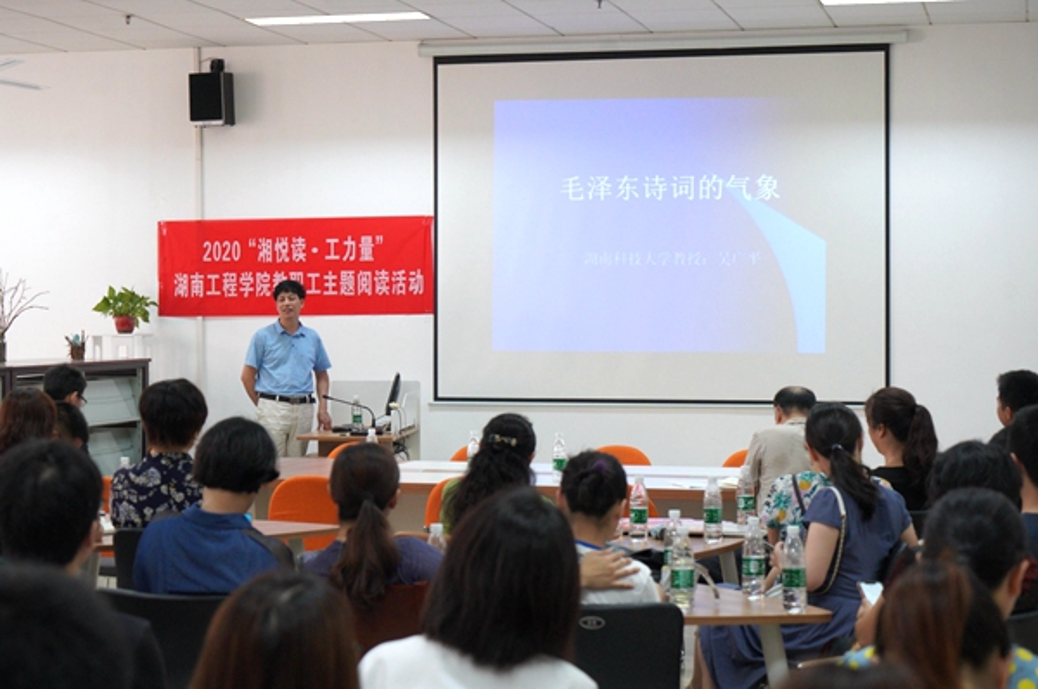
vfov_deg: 20.5
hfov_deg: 30.6
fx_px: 1900
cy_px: 344
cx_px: 519
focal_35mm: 66
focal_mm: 66
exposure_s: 1/160
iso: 3200
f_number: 5.6
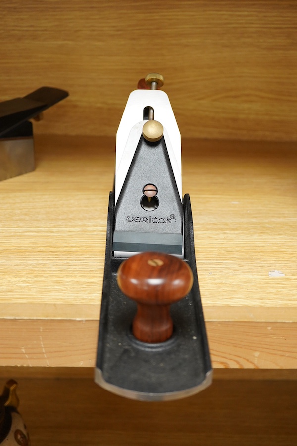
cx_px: 148
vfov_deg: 43.6
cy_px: 223
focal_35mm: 45
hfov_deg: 29.9
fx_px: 557
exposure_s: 1/125
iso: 1250
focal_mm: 30
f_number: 3.5
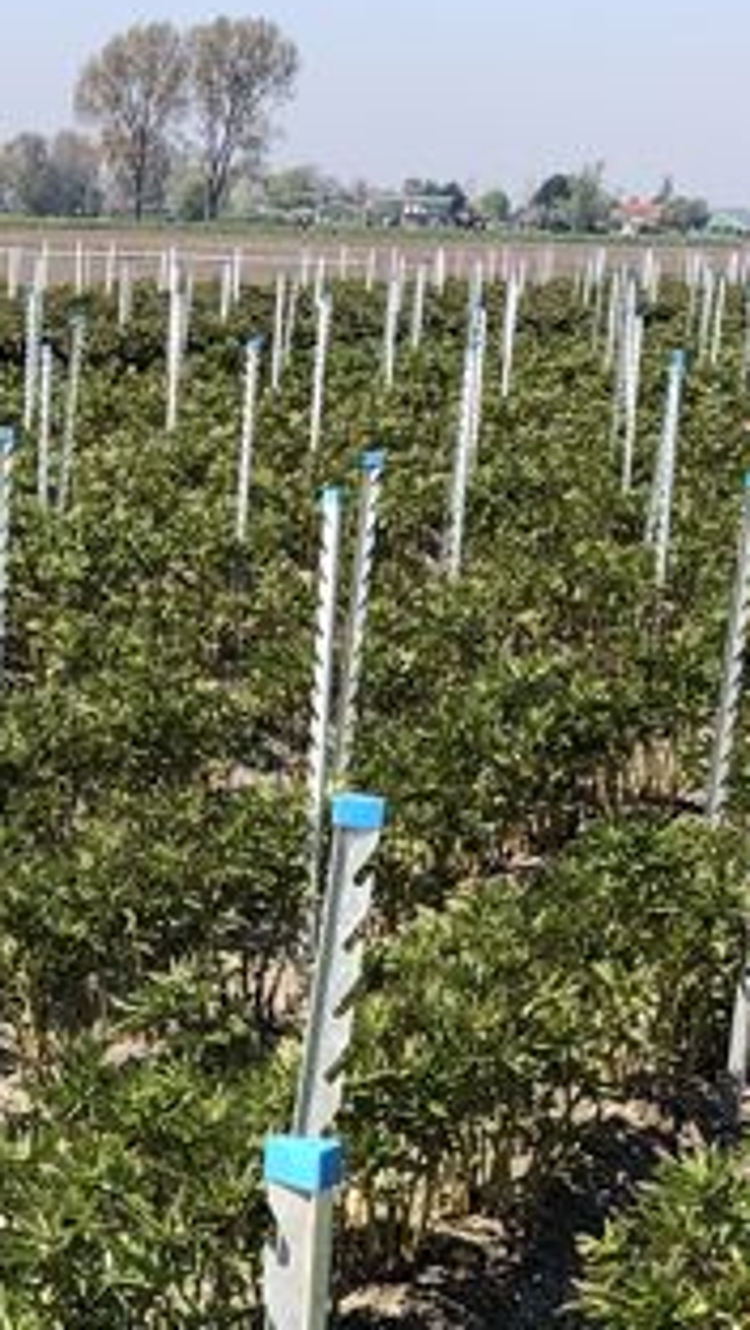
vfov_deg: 20.4
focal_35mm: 100
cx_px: -349
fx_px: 3528
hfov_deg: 11.7
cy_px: 1441
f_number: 1.8
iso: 20
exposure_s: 1/873
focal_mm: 3.99
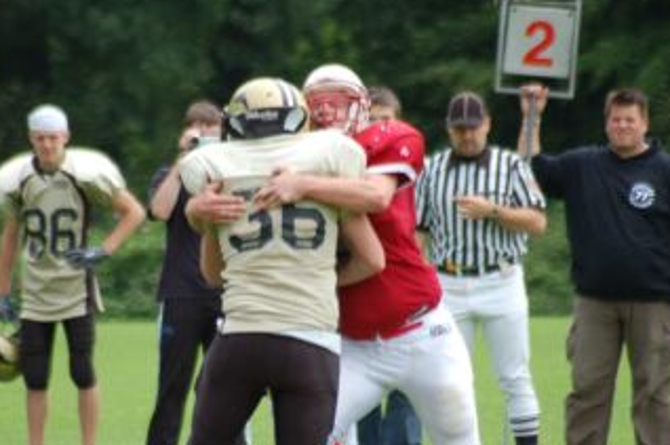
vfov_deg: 2.1
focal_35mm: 641
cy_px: 268
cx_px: 285
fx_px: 11912
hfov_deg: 3.2
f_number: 5.6
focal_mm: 300
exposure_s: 1/640
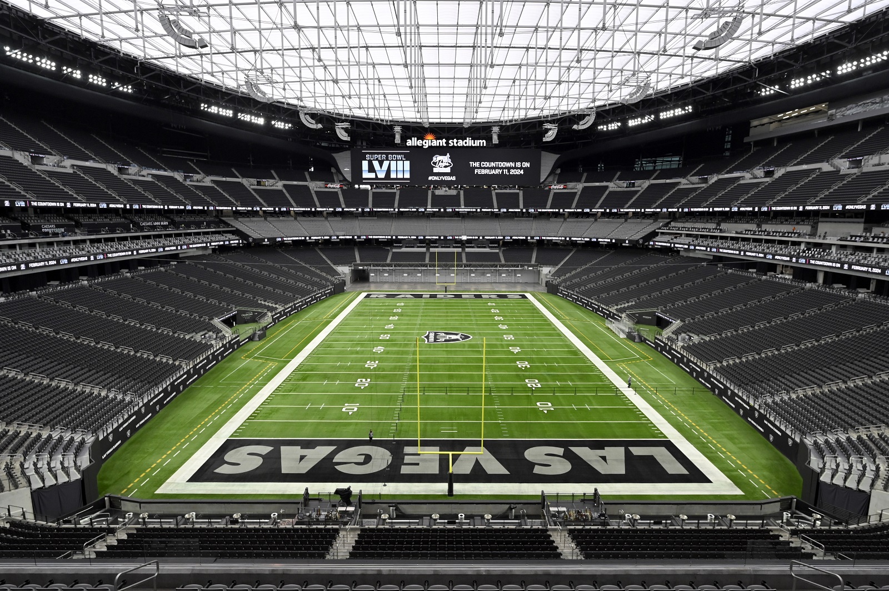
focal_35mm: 20
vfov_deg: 63.1
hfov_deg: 85.5
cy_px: 296
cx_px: 444
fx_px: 481
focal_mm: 19.5
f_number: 6.3
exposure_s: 1/640
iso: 2500
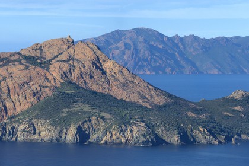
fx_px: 1245
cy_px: 83
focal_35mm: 180
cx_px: 124
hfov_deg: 11.4
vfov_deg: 7.6
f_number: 11
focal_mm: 180
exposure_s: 1/1000
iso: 400
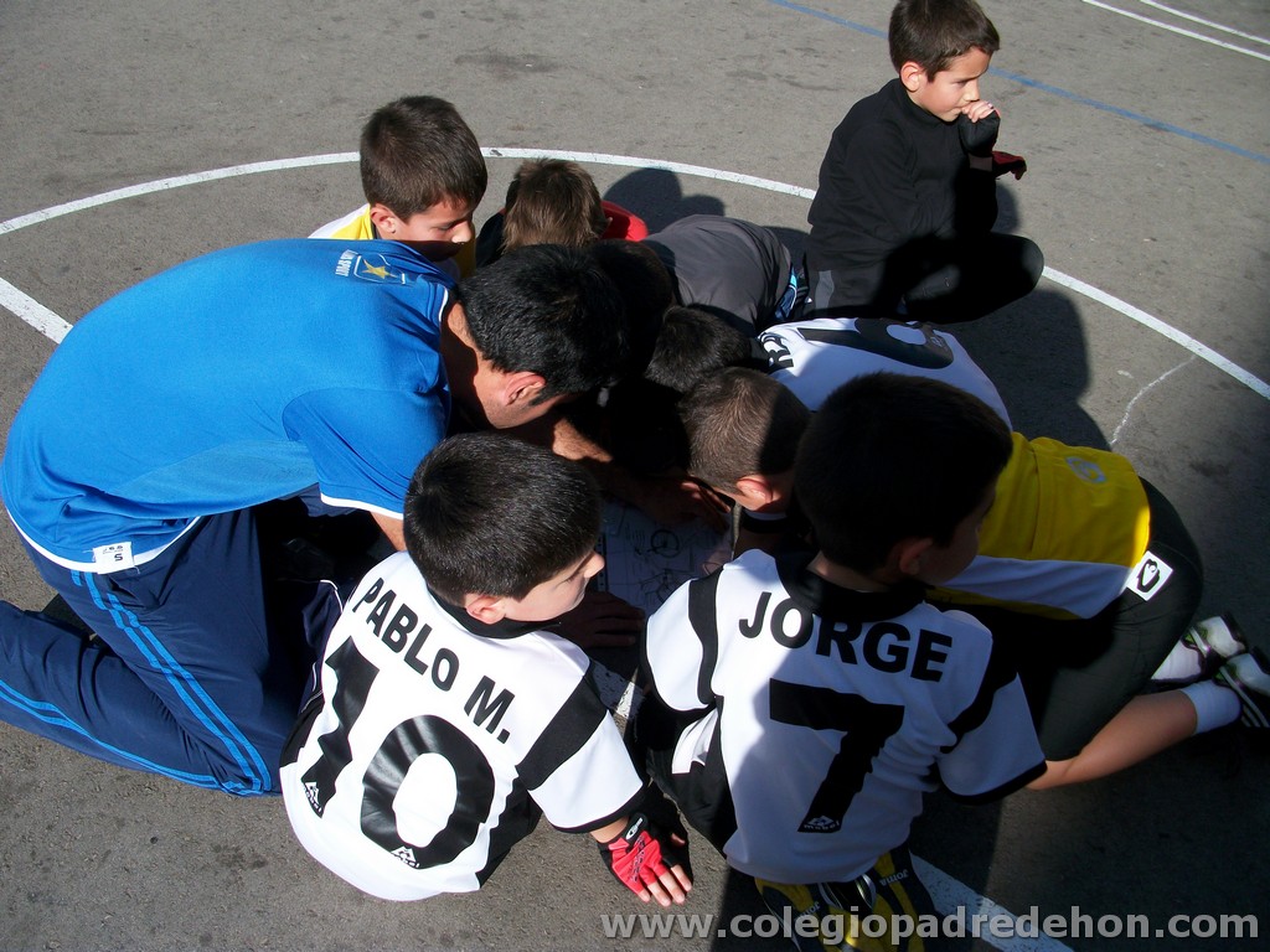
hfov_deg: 58.4
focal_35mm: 31
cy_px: 476
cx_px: 635
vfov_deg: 45.4
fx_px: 1137
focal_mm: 5.7
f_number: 8.8
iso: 80
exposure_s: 1/156
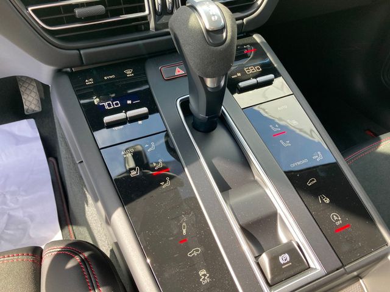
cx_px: 195
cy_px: 146
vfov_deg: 49.7
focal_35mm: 28
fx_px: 315
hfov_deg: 63.4
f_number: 1.8
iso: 40
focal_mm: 3.99
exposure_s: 1/121
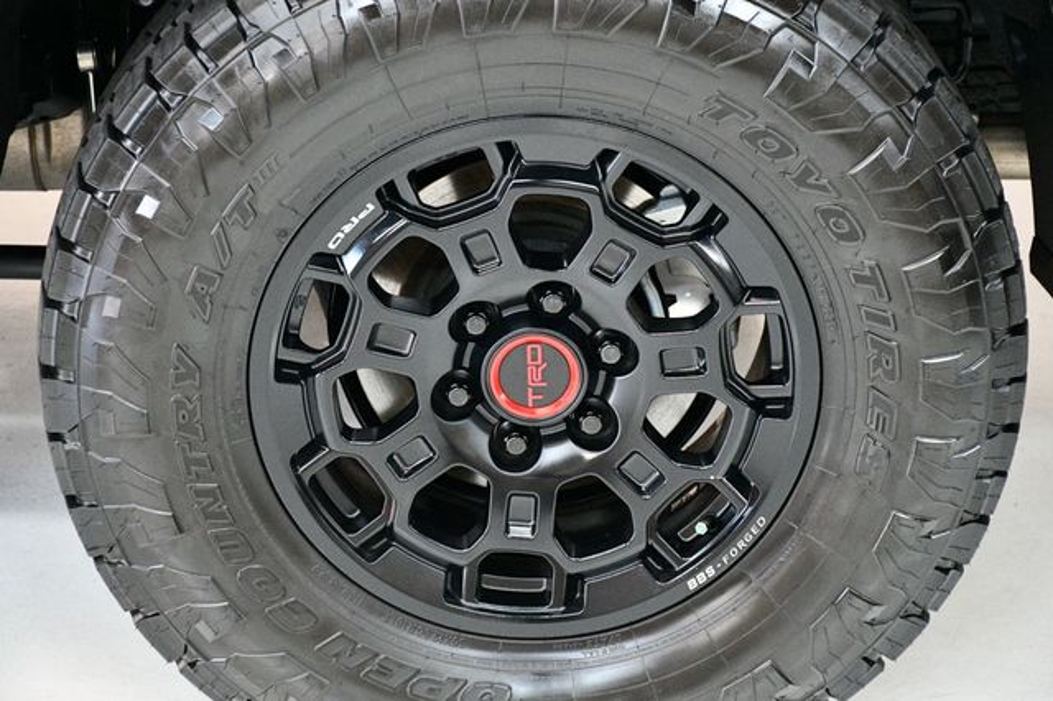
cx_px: 526
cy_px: 350
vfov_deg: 15.2
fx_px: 2631
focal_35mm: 90
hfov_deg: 22.6
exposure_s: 1/60
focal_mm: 60
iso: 6400
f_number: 5
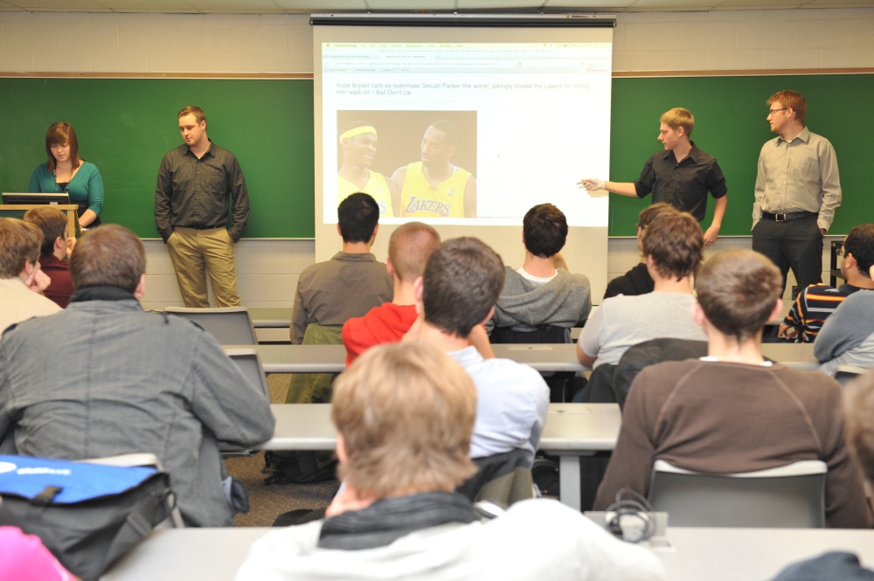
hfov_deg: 38.2
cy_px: 290
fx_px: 1261
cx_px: 437
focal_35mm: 52
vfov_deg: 25.9
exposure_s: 1/60
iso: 1100
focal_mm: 52
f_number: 5
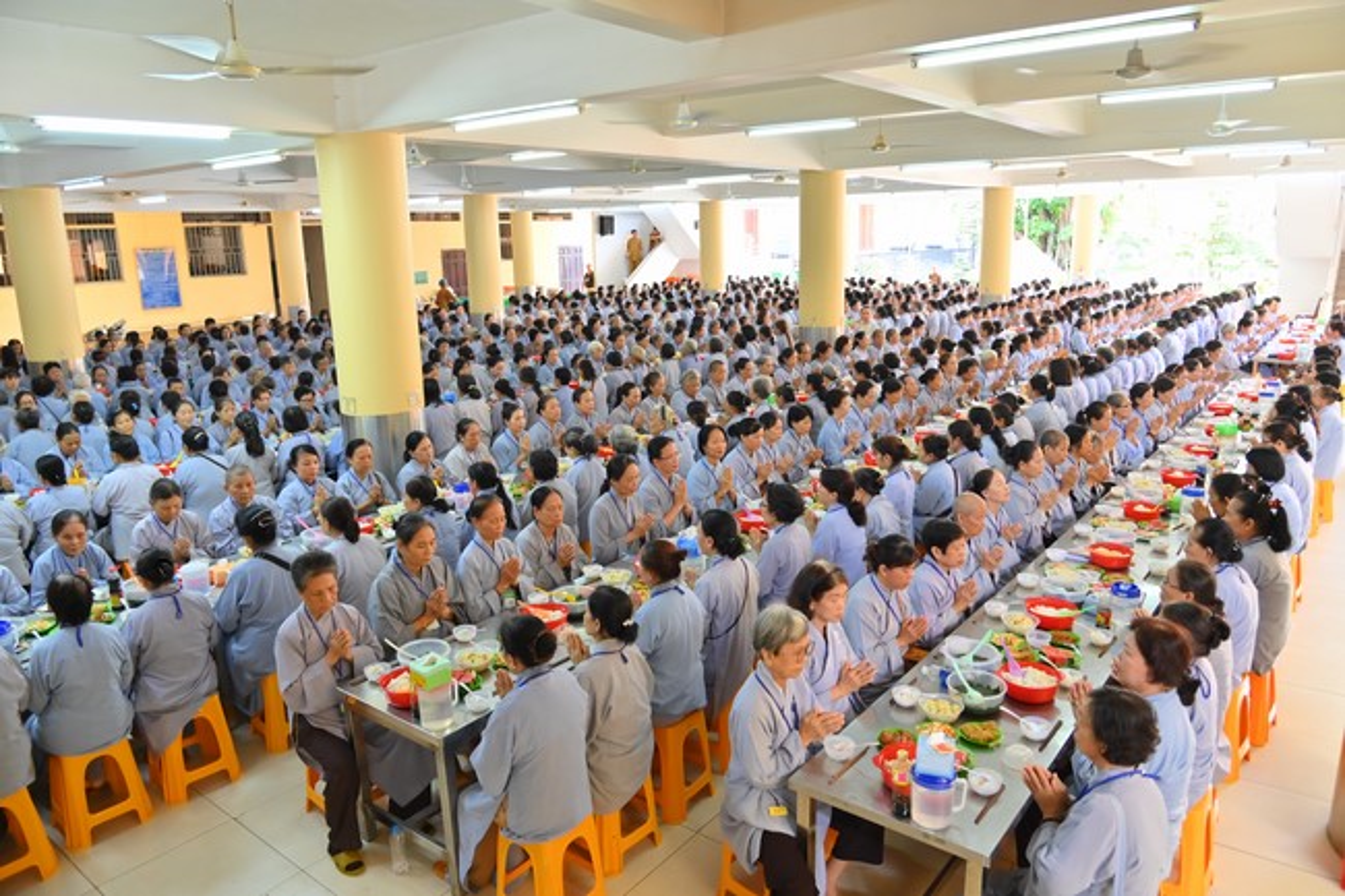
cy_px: 448
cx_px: 672
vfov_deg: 53.1
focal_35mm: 24
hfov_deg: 73.8
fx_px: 896
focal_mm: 24
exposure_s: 1/60
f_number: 5.6
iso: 1250
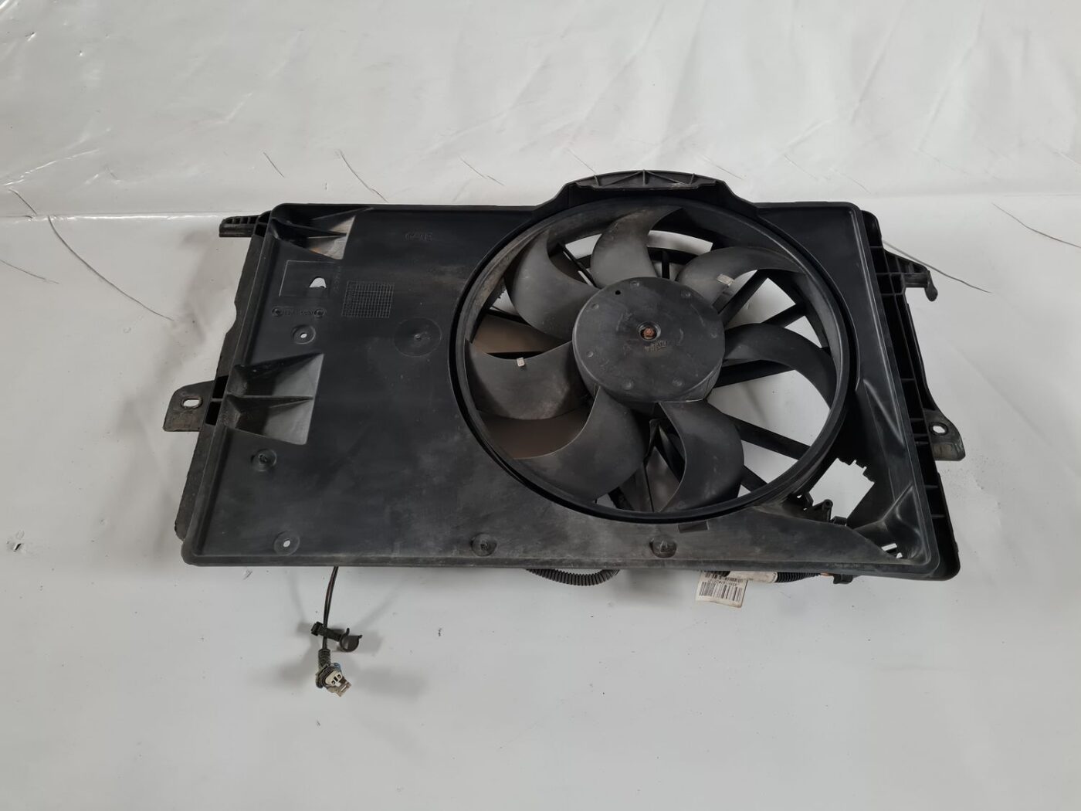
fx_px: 812
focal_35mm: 26
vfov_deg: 53.1
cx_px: 540
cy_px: 406
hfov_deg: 67.3
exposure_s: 1/50
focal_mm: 5.4
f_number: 1.8
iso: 400
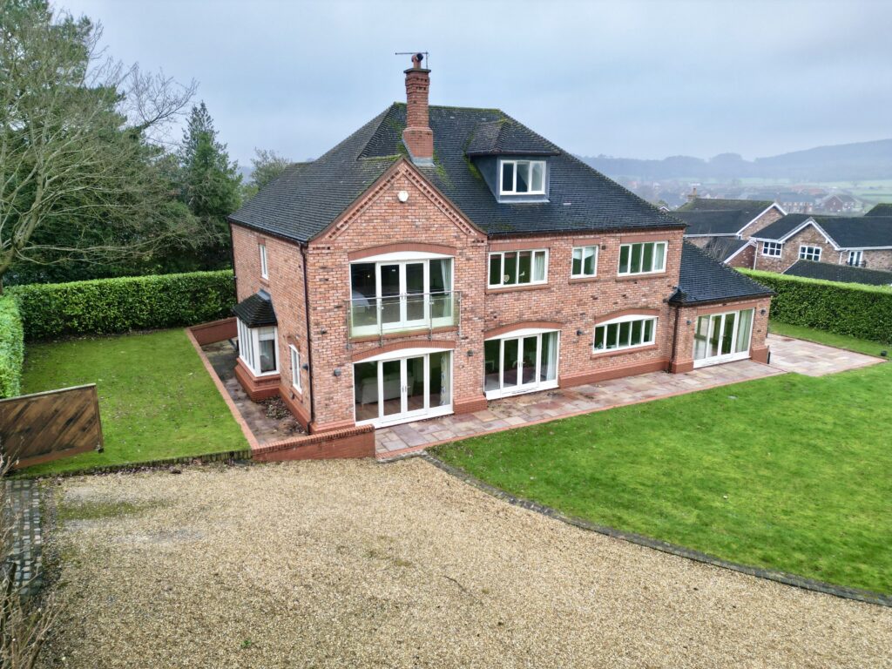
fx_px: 618
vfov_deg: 56.8
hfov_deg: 71.6
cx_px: 446
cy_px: 334
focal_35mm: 24
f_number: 1.7
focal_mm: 6.72
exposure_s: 1/60
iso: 110
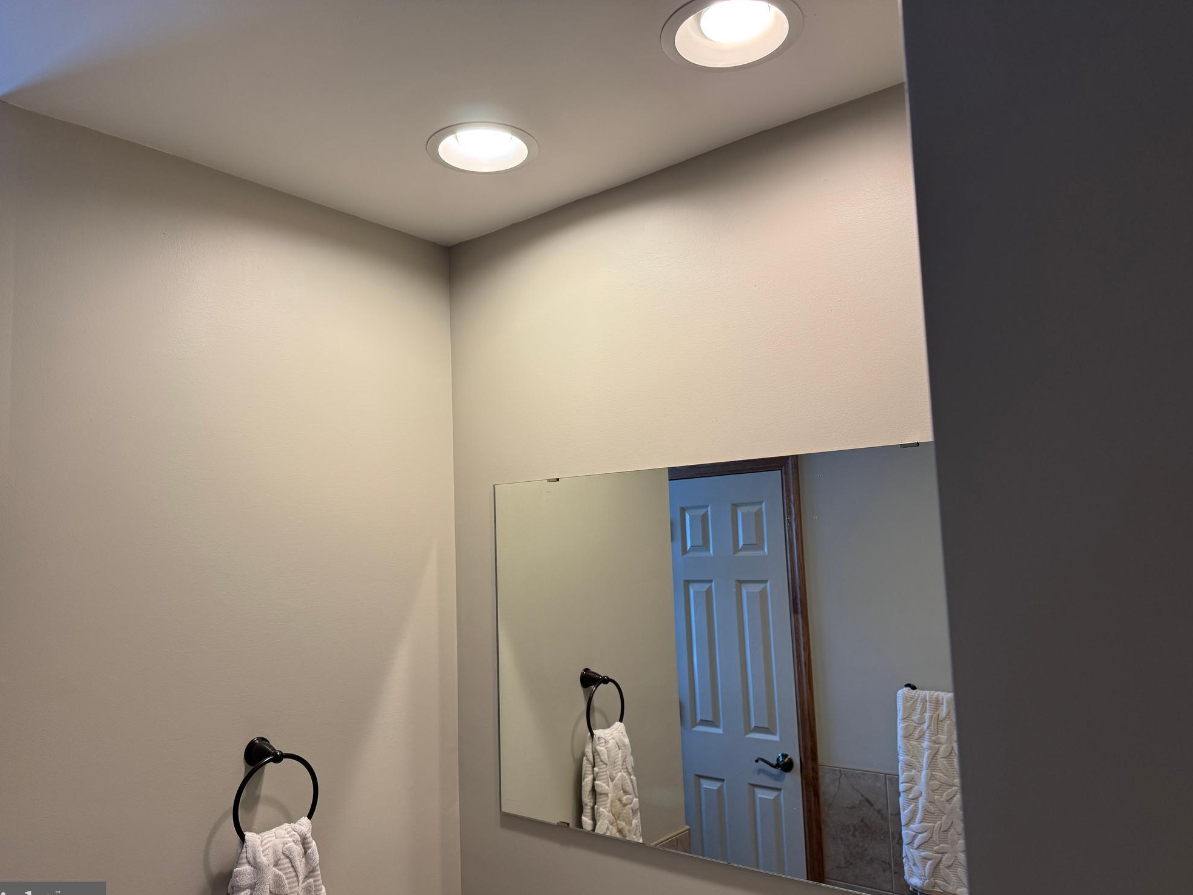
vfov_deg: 54.9
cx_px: 576
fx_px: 862
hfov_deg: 69.4
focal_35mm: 25
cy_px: 465
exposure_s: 1/120
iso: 160
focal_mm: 6.76
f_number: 1.78
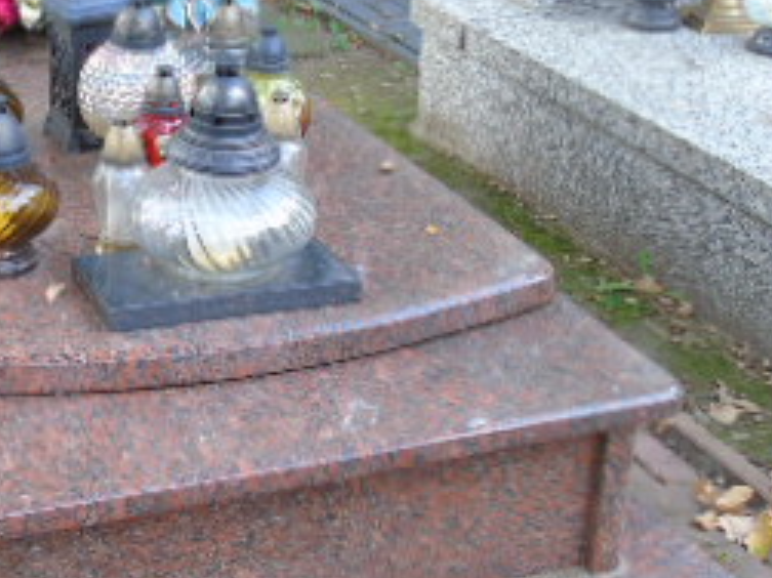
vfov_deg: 19.9
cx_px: 80
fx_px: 1650
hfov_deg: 25.5
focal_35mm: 74
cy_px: 221
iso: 80
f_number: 3.6
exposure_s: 1/40
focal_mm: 5.2
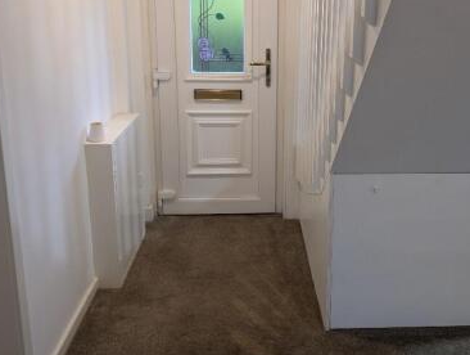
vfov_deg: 37.4
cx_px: 274
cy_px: 113
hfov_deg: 48.7
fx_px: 517
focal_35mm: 38
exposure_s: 1/25
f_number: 1.68
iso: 123
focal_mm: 6.9
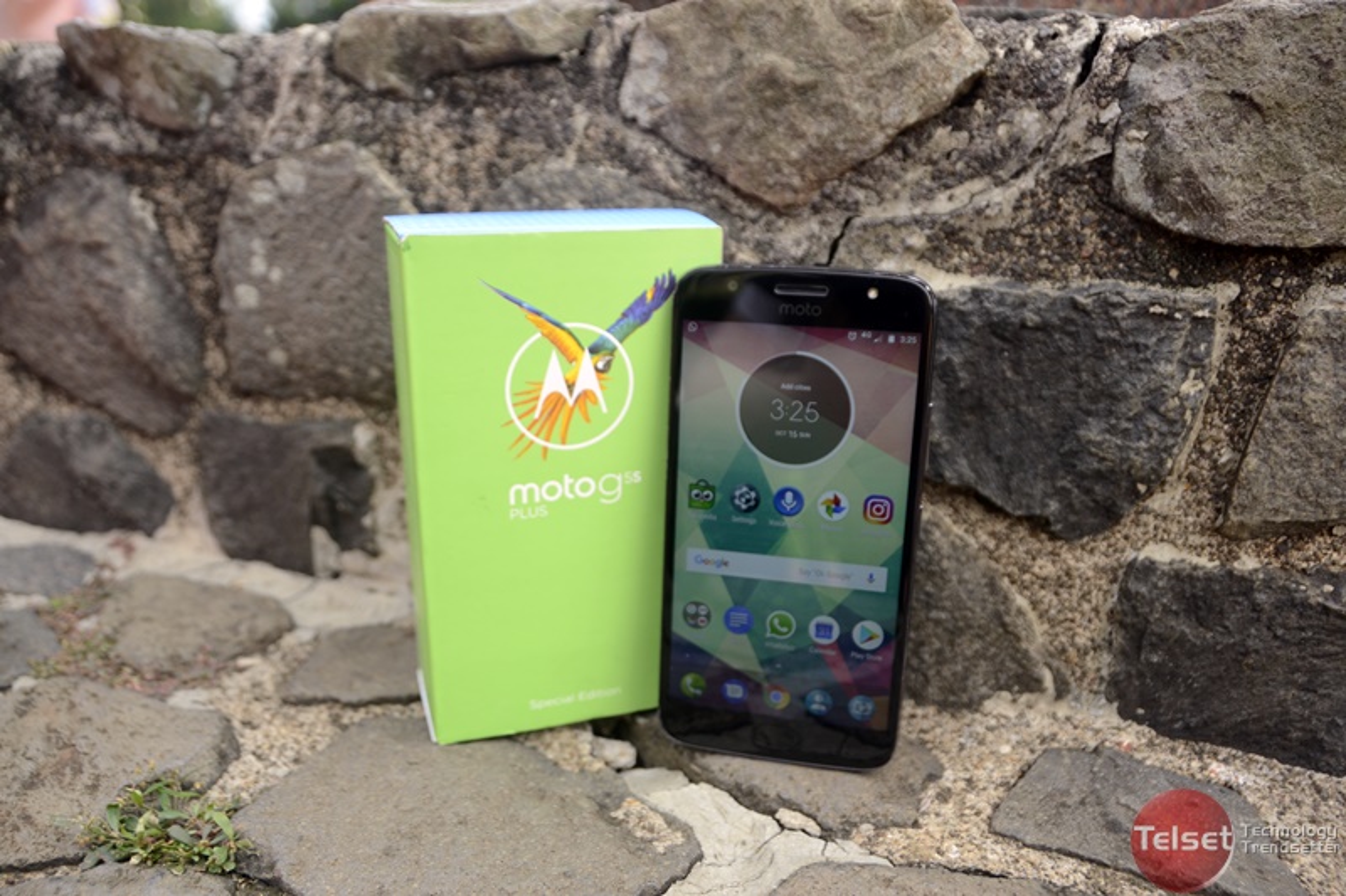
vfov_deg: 47.9
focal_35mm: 27
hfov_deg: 67.4
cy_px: 448
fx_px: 1009
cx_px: 673
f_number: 3.5
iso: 100
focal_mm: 18
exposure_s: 1/160
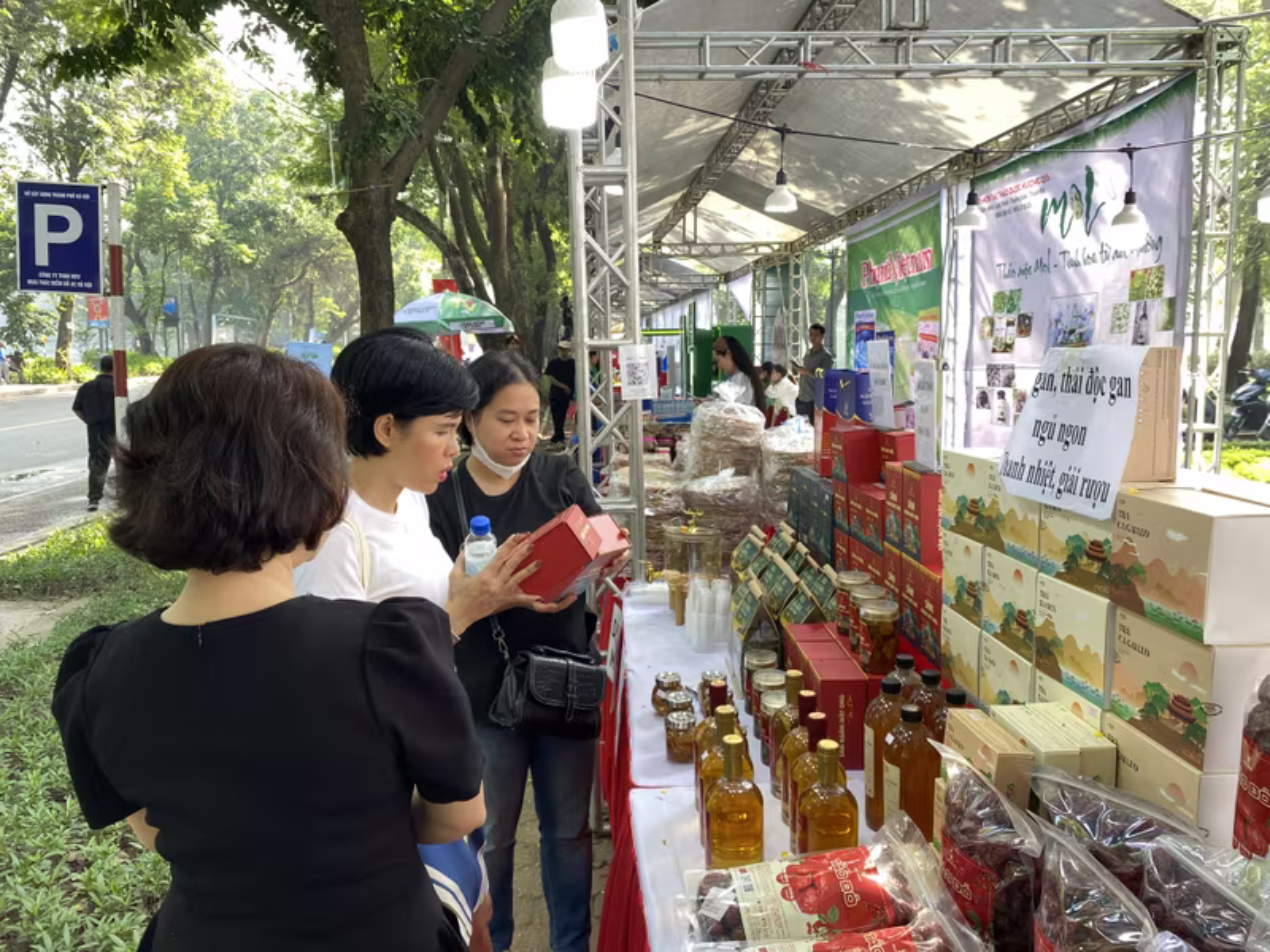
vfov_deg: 53.1
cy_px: 476
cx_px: 635
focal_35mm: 26
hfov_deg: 67.3
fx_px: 954
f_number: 1.8
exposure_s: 1/105
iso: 32
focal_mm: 4.25
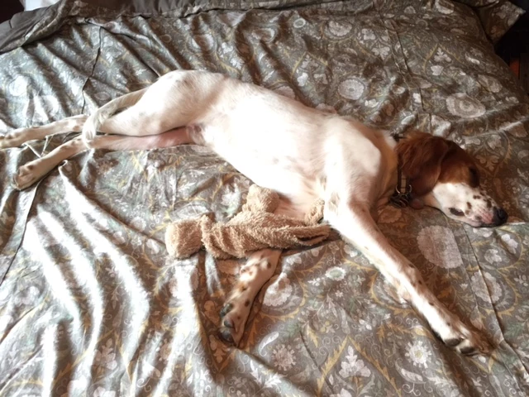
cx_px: 264
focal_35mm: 29
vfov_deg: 48.2
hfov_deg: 61.7
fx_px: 443
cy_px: 198
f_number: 2.2
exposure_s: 1/15
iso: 100
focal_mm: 4.15
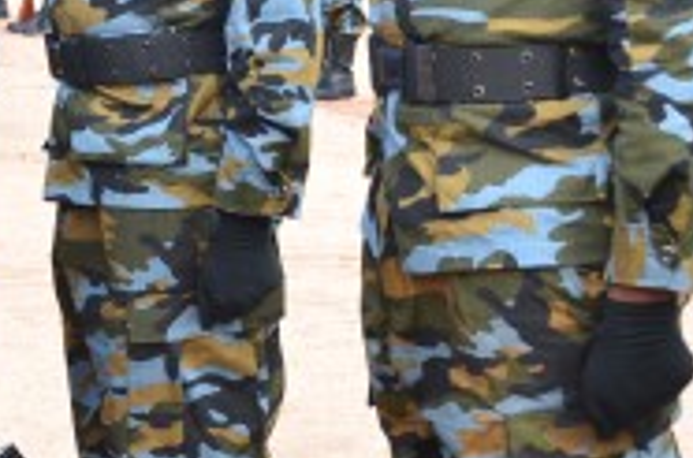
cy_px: -47
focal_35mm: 194
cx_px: -302
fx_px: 3725
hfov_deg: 10.3
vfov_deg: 7.0
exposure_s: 1/100
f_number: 7.1
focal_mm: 40
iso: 200
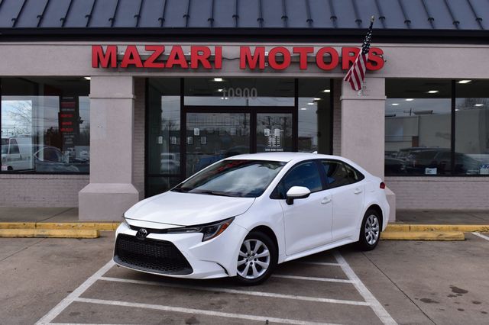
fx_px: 591
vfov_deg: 30.8
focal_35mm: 44
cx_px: 244
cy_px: 162
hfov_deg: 45.0
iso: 400
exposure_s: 1/500
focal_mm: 29
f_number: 11
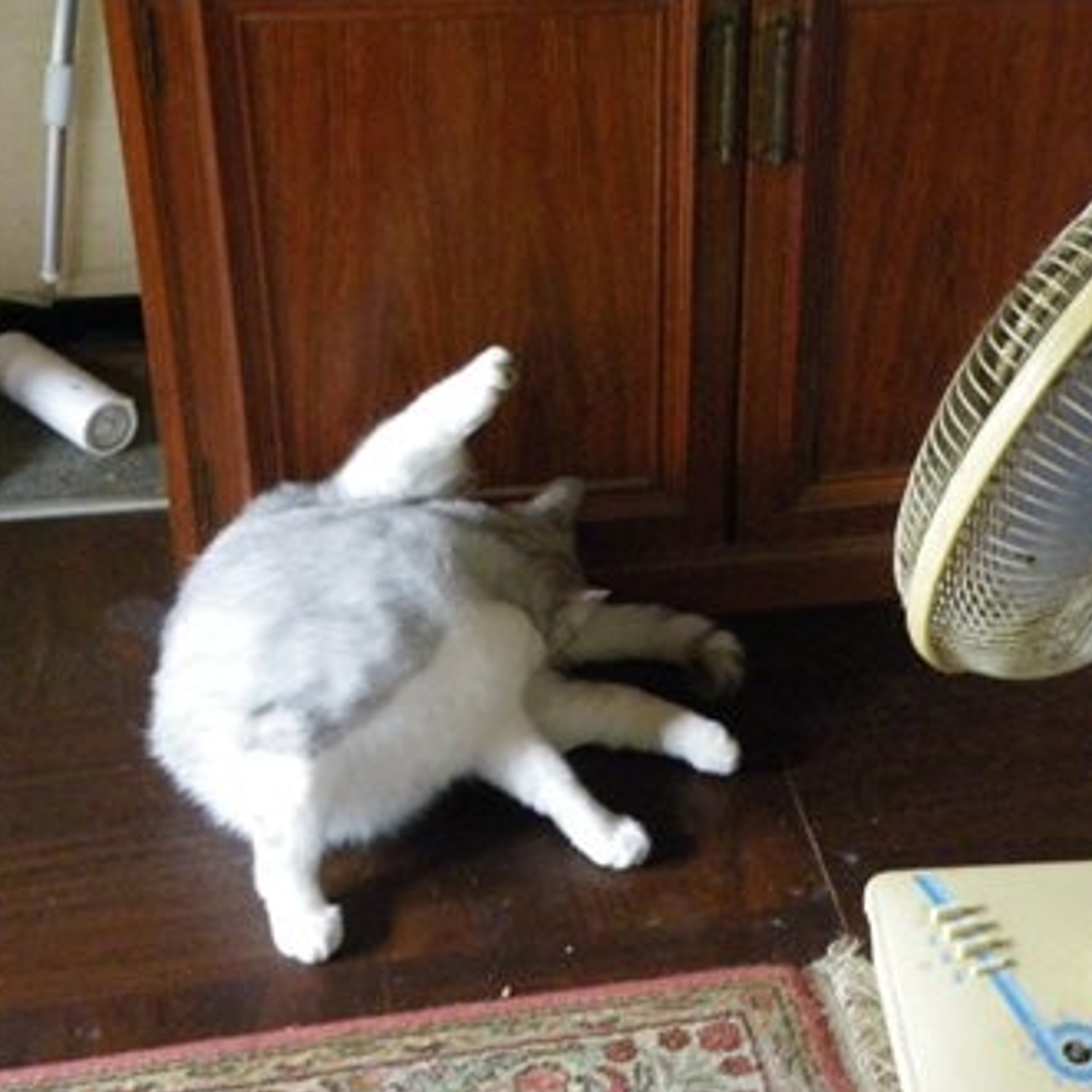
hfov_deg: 28.0
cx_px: 719
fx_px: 2177
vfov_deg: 28.2
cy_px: 548
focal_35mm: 61
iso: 800
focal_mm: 9.1
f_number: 4.4
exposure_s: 1/10
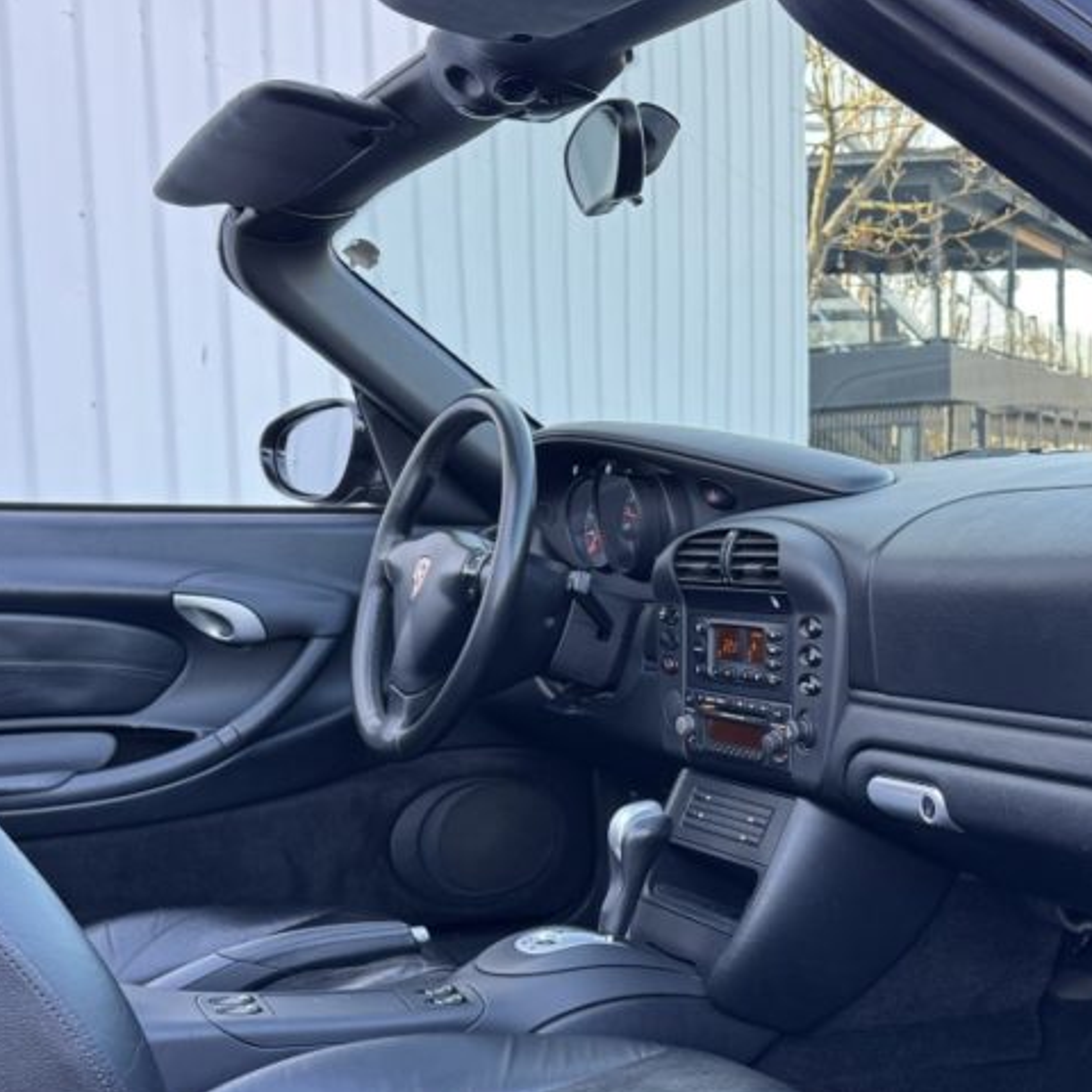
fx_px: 1892
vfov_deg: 31.9
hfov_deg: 32.2
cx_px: 551
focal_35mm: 53
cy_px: 728
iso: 160
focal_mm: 6.76
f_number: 1.78
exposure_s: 1/121
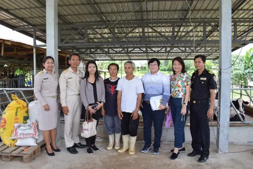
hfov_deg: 67.4
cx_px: 126
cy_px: 84
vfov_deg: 47.9
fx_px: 190
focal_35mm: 27
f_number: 7.1
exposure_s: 1/200
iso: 400
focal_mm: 18
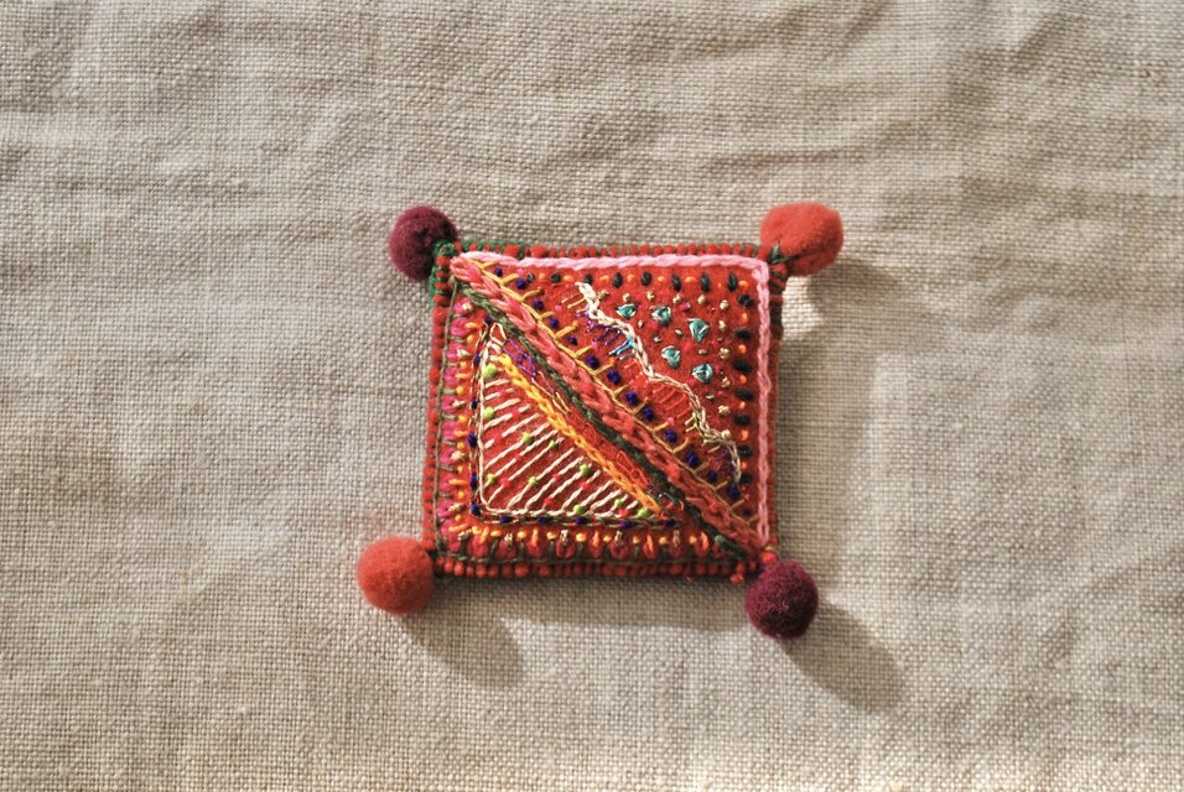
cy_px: 396
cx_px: 592
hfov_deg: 30.5
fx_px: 2173
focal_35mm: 66
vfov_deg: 20.7
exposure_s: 1/125
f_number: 5.6
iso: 200
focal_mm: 44
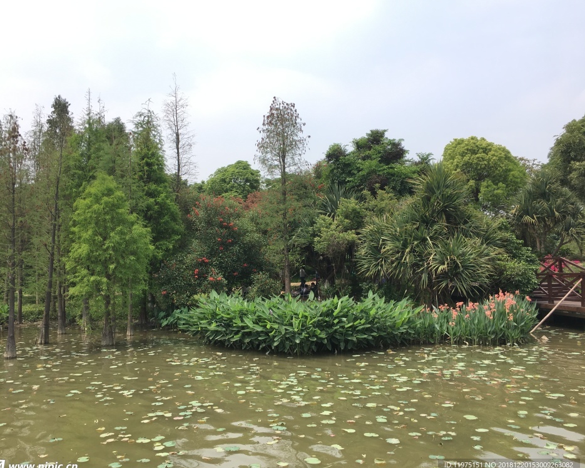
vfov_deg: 47.1
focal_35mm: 31
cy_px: 237
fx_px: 537
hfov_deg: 57.1
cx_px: 266
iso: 25
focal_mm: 4.15
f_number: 2.2
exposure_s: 1/927
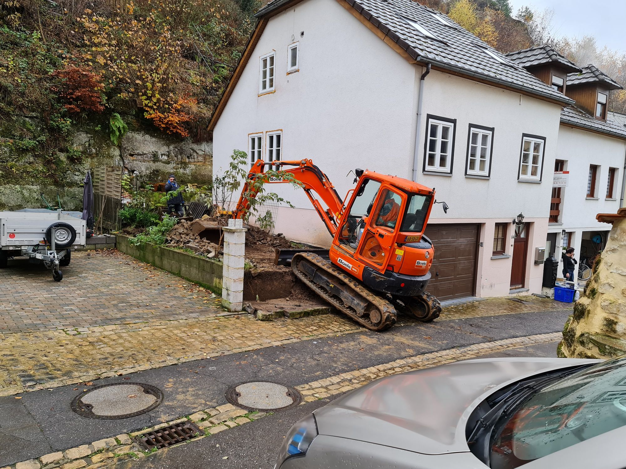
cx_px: 313
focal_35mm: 25
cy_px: 234
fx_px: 452
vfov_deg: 54.9
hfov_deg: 69.4
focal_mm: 7
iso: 50
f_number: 1.8
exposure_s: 1/100
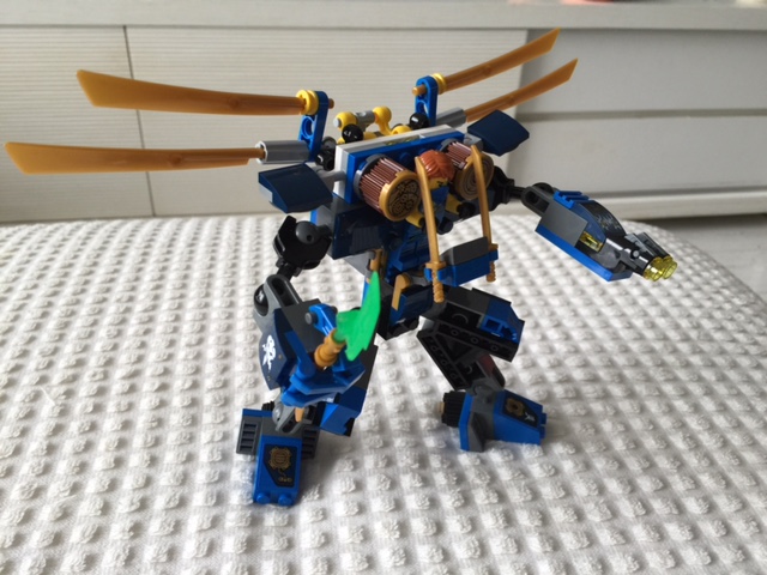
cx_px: 384
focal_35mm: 29
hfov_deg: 61.7
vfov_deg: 48.2
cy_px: 288
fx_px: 643
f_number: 2.2
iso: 40
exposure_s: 1/40
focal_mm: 4.15
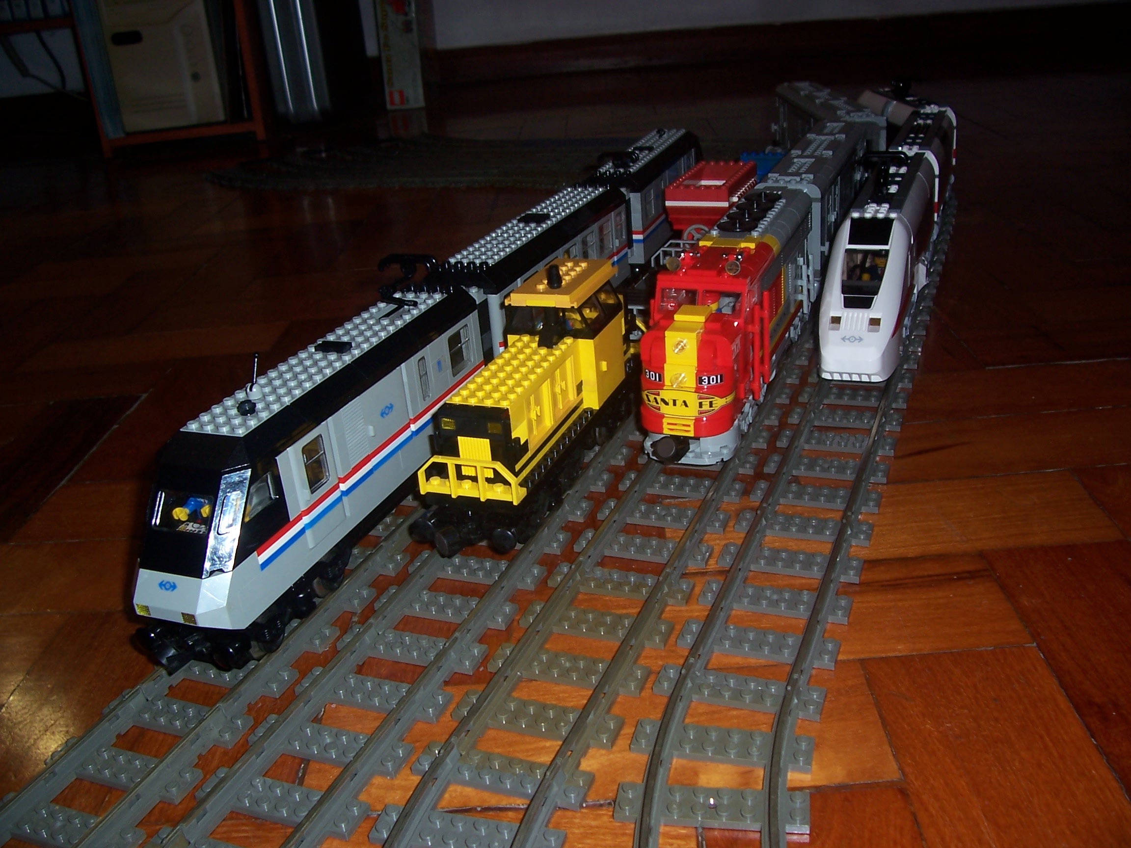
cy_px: 424
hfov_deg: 54.0
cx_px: 566
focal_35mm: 34
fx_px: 1111
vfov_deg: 41.8
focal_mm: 5.6
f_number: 2.7
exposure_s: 1/60
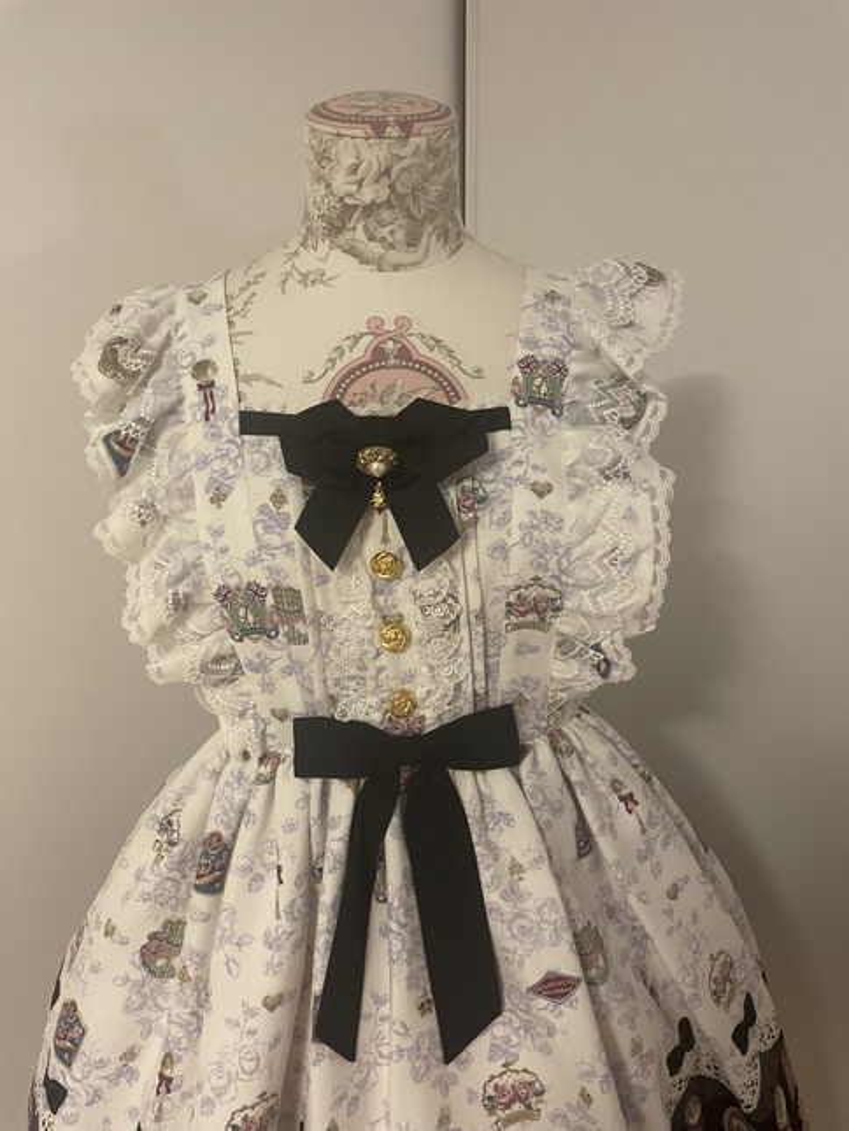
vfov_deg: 67.3
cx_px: 424
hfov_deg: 53.1
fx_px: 850
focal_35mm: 26
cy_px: 566
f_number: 1.6
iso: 320
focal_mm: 4.2
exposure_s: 1/50
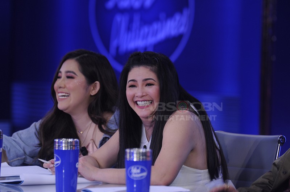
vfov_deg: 4.6
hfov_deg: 6.9
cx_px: 145
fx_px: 2413
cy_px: 96
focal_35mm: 300
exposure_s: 1/60
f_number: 2.8
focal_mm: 200
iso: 400
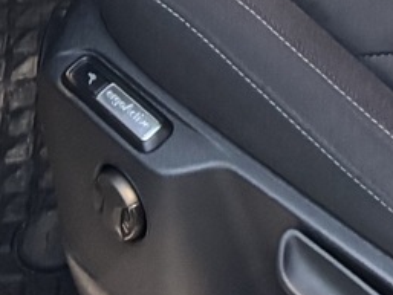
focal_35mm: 162
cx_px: 584
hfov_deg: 11.7
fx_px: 1840
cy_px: -550
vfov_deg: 8.0
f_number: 1.6
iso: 800
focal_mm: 5.96
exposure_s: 1/30
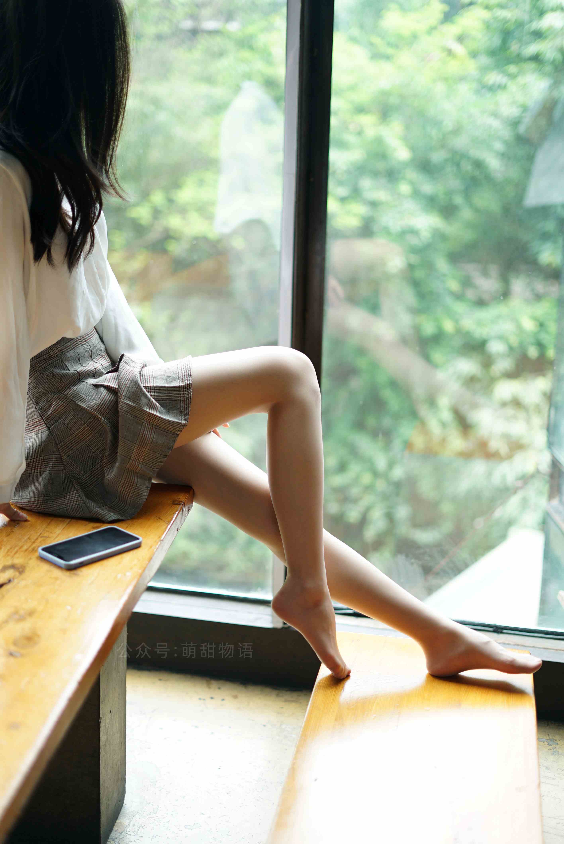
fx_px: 1173
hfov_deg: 27.0
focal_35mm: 50
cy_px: 422
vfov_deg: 39.6
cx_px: 282
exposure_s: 1/250
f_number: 1.8
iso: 200
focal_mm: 50
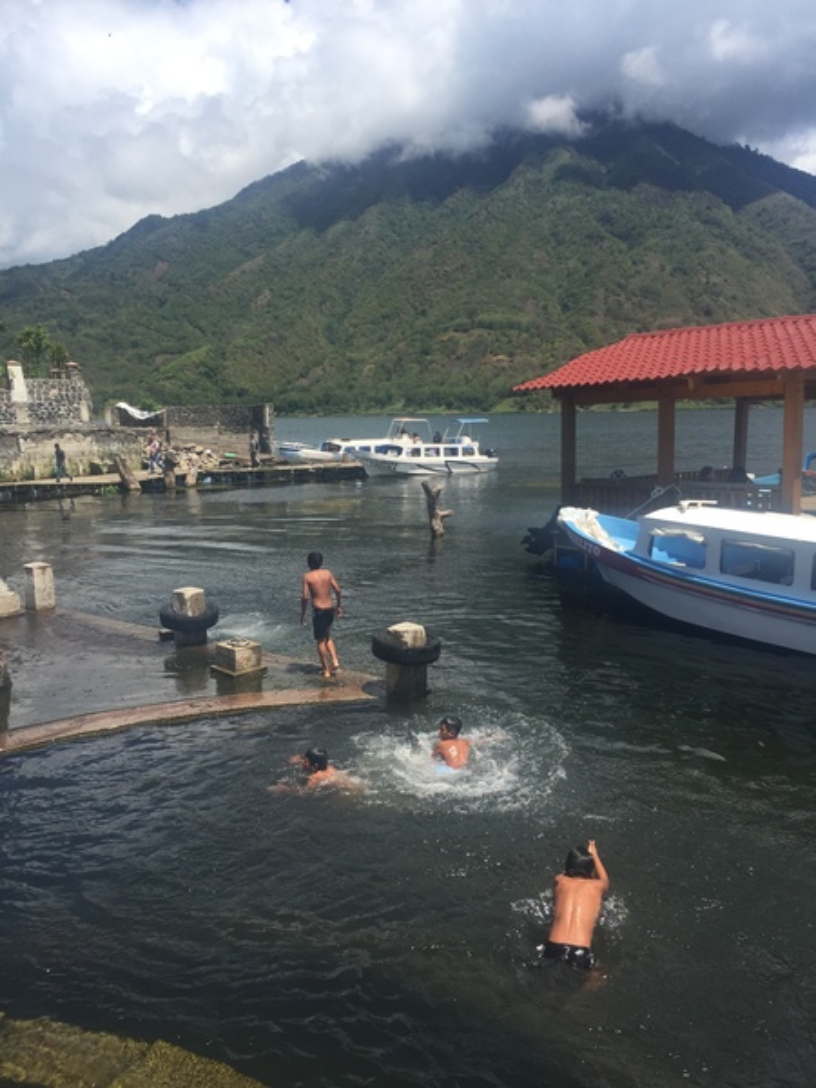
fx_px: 911
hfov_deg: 48.2
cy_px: 544
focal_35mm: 29
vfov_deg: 61.7
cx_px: 408
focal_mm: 4.15
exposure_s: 1/1647
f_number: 2.2
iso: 32
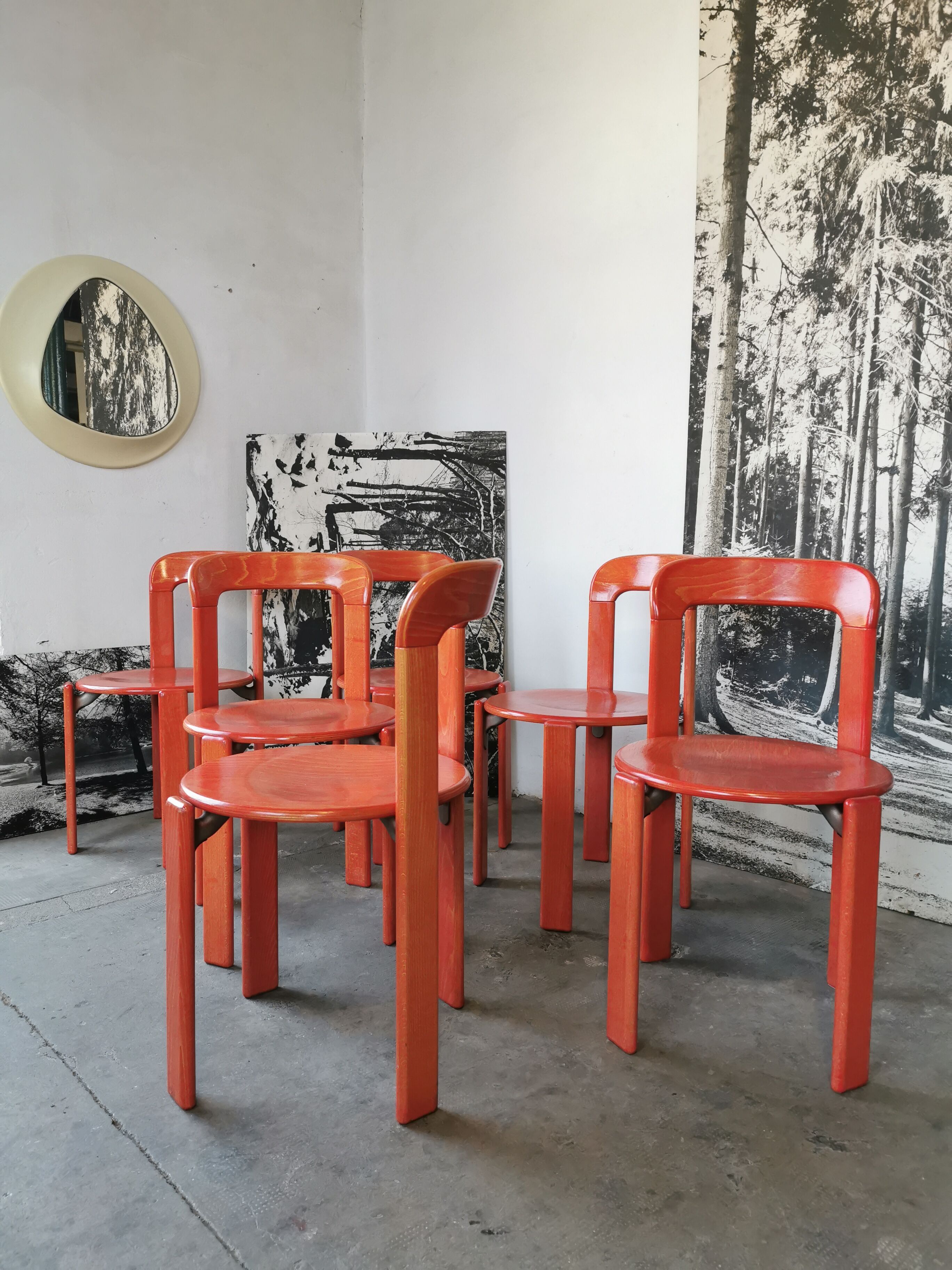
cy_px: 635
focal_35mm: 27
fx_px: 990
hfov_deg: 51.4
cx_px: 476
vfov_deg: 65.3
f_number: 1.6
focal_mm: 5.56
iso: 200
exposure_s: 1/60
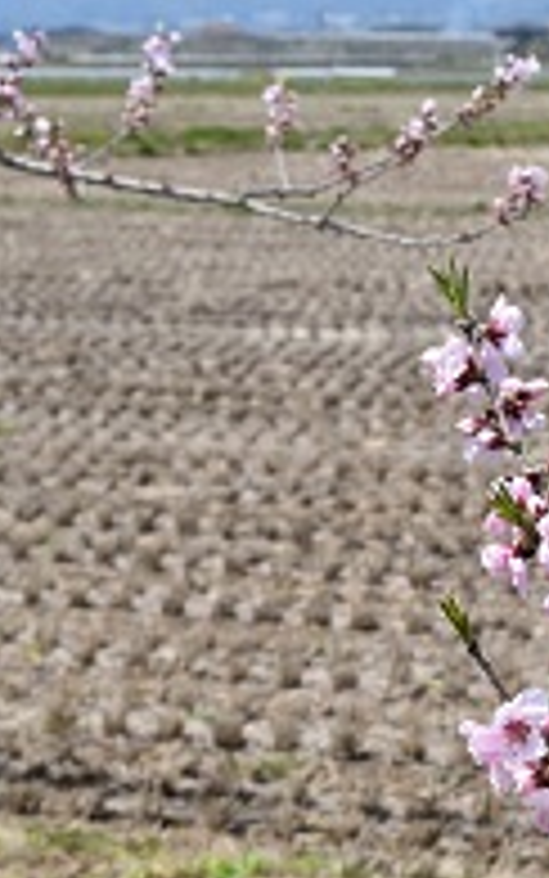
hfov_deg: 7.7
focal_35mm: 169
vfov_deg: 12.4
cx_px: 621
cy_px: 419
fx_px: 4043
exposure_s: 1/400
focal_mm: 48
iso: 200
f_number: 10
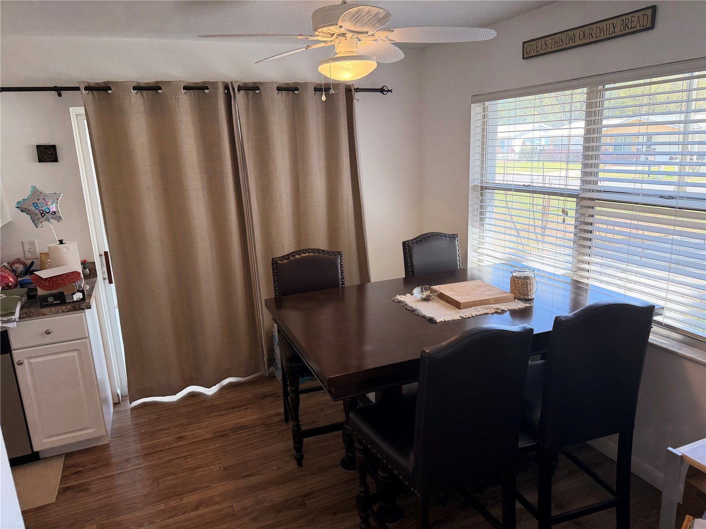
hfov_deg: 71.6
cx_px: 353
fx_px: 489
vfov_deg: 56.8
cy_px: 264
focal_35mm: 24
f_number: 1.78
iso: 125
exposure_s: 1/211
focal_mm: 6.76
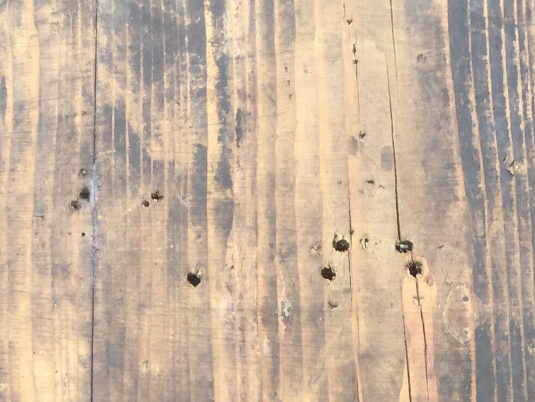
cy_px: 654
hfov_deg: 19.1
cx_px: 244
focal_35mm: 103
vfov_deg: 13.3
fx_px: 1592
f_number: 2.4
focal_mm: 3.3
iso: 25
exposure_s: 1/310
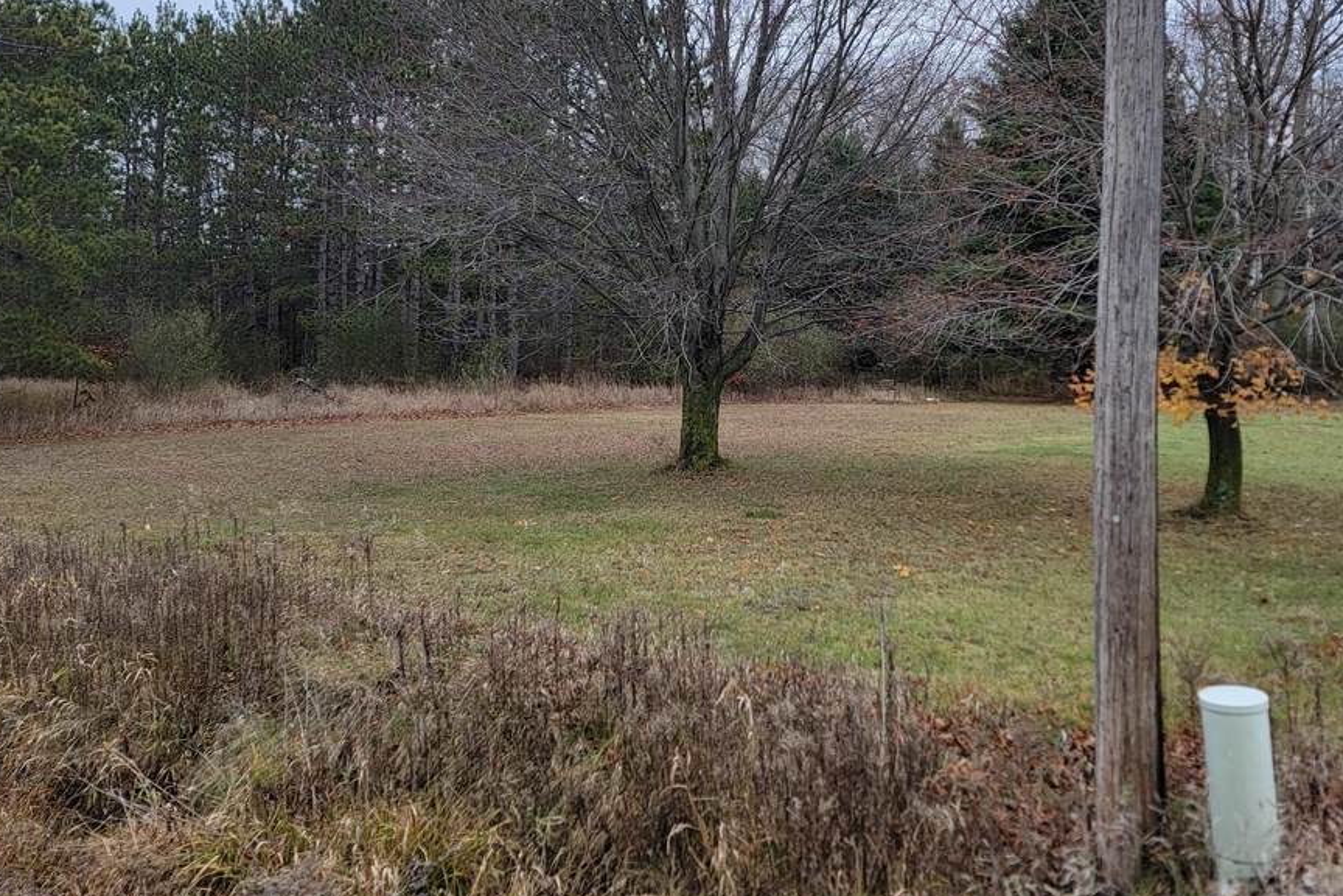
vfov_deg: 35.1
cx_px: 774
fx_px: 1380
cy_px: 221
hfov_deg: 51.7
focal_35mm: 37
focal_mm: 6.7
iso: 16
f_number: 1.8
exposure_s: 1/326
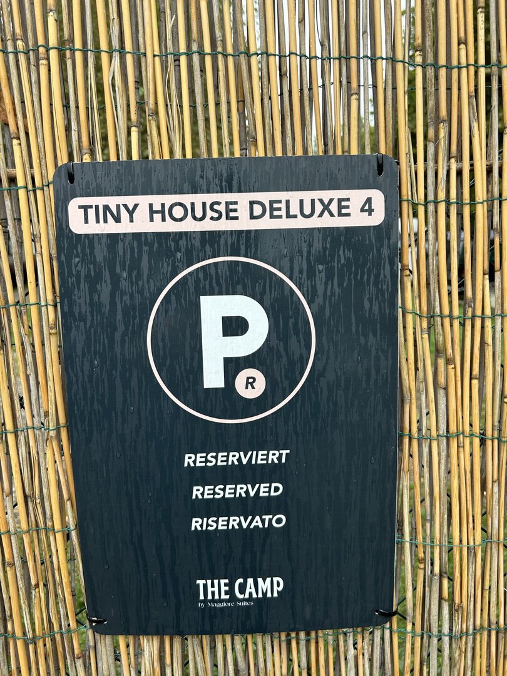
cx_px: 254
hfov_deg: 53.1
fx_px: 508
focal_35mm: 26
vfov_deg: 67.3
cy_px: 338
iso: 50
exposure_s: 1/357
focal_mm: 5.7
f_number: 1.5
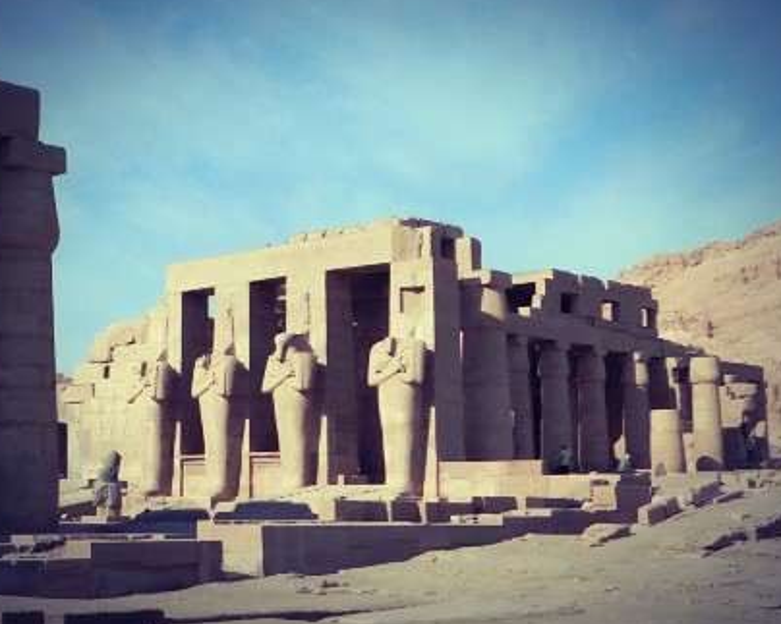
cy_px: 312
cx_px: 375
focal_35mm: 25
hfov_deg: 68.1
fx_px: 578
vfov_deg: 56.8
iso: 125
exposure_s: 1/1250
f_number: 6
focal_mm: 4
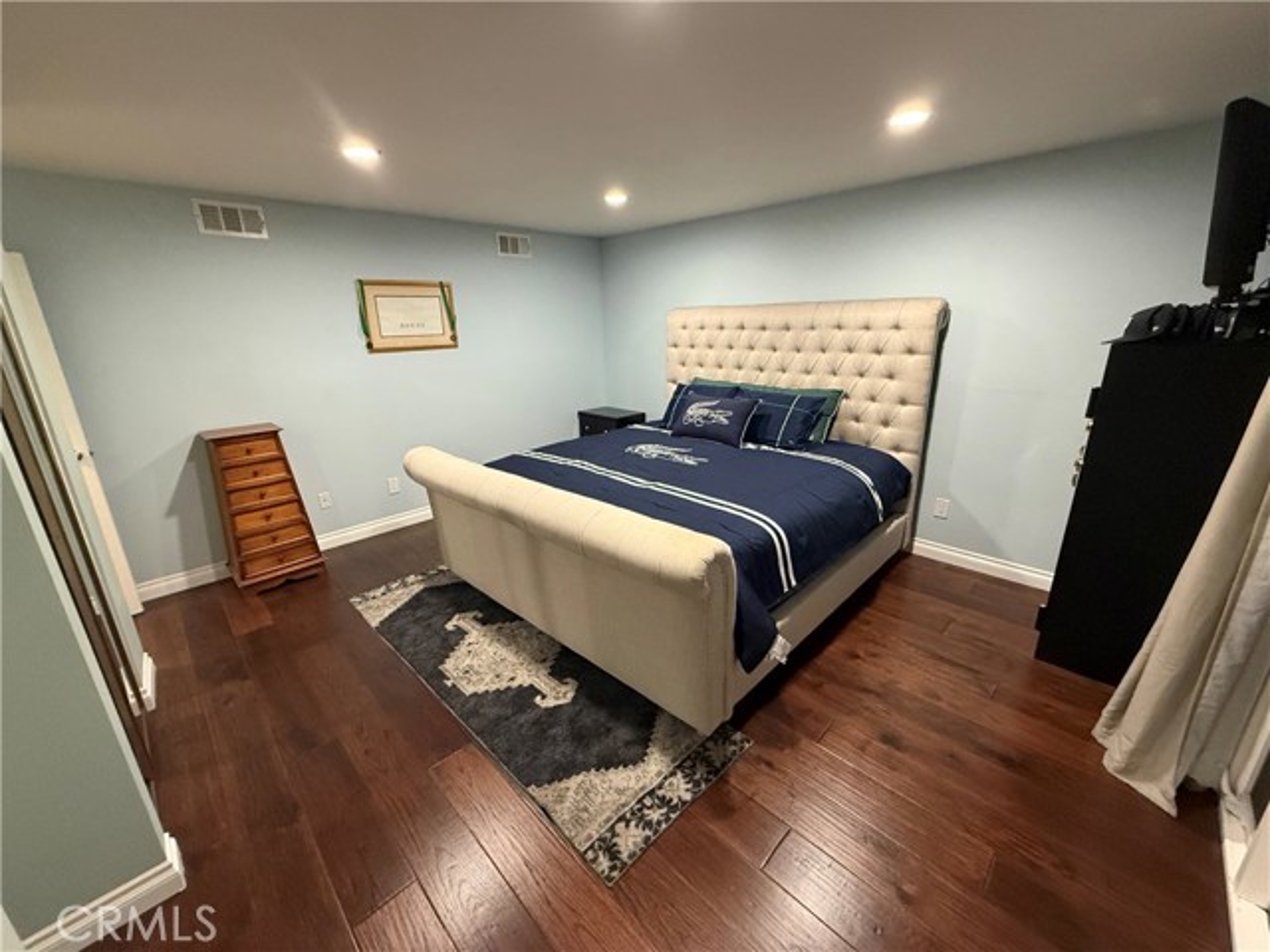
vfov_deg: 85.7
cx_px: 635
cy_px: 476
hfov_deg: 102.1
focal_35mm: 14
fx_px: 514
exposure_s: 1/60
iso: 500
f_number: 2.2
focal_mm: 2.22
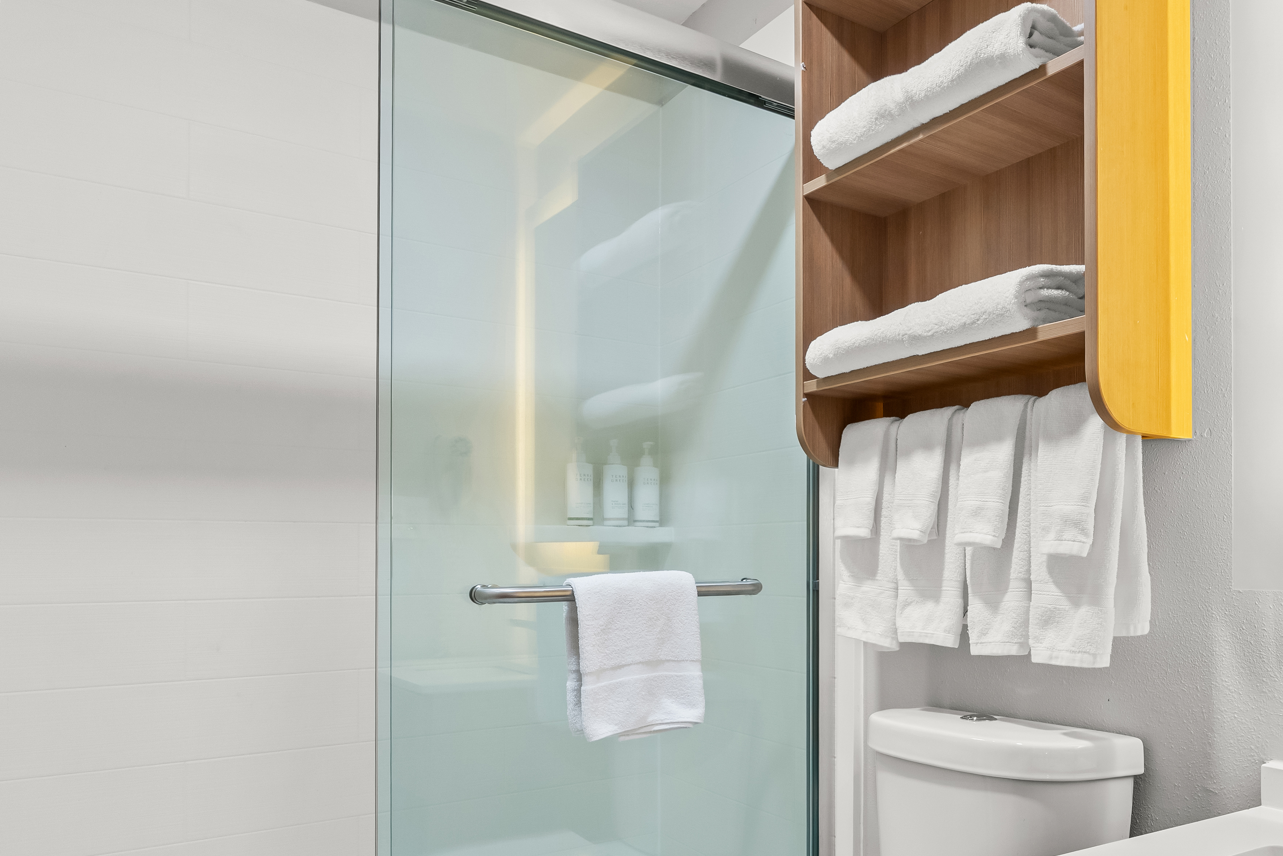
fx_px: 947
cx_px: 804
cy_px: 573
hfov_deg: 67.2
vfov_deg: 47.8
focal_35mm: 27
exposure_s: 1/3
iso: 250
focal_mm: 10.9
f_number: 7.1
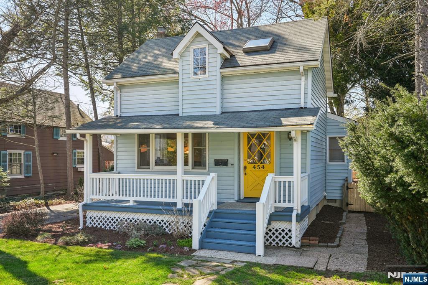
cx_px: 214
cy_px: 142
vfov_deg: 43.6
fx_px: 357
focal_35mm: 30
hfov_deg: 61.9
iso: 100
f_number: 8
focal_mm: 30
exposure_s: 1/50
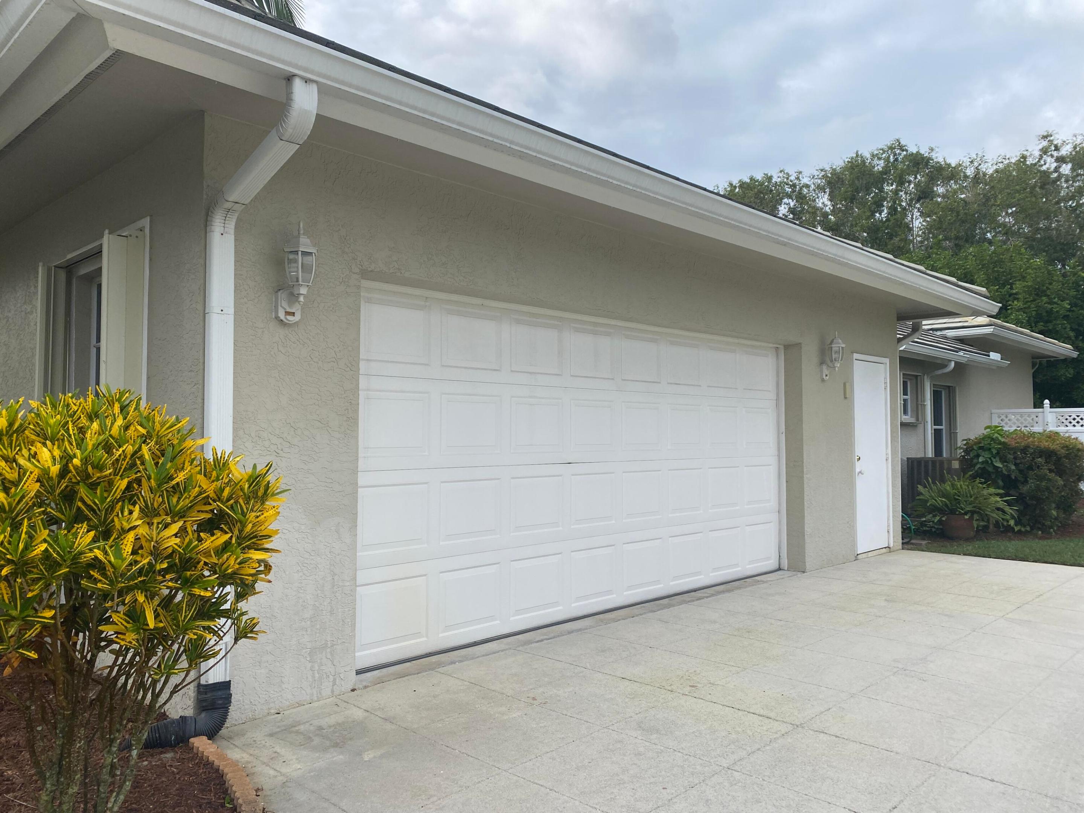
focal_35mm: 26
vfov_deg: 53.1
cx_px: 542
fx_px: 814
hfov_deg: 67.3
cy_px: 406
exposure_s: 1/2571
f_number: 1.8
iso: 32
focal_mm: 4.25
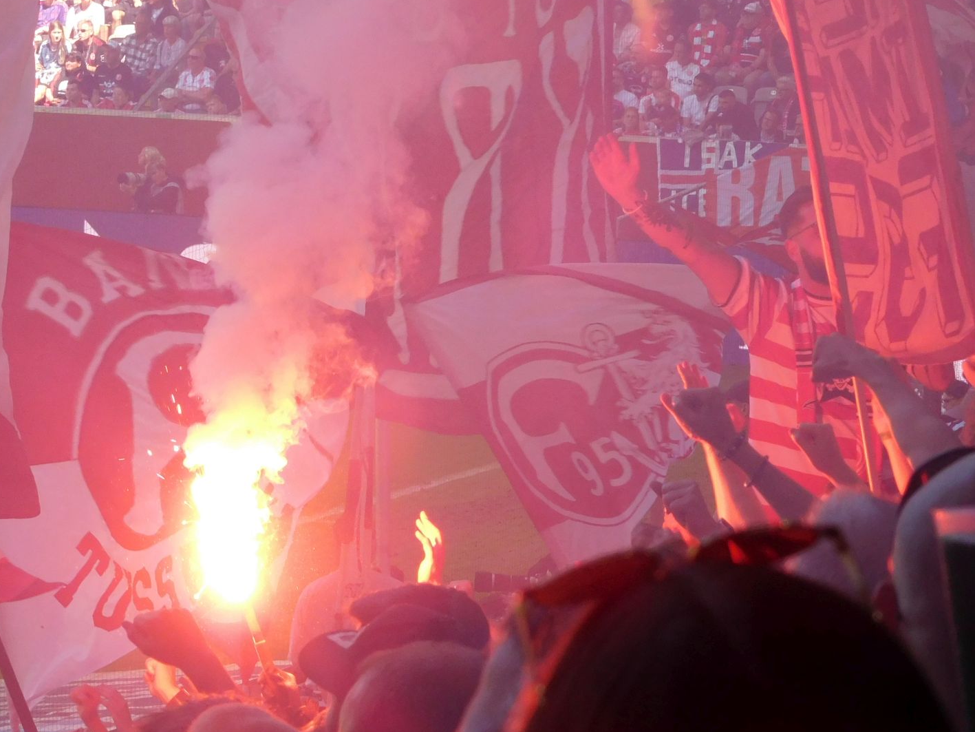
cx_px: 404
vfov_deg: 5.9
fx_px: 7155
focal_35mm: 254
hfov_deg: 7.8
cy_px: 309
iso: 280
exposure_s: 1/250
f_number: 5.3
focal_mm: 32.1
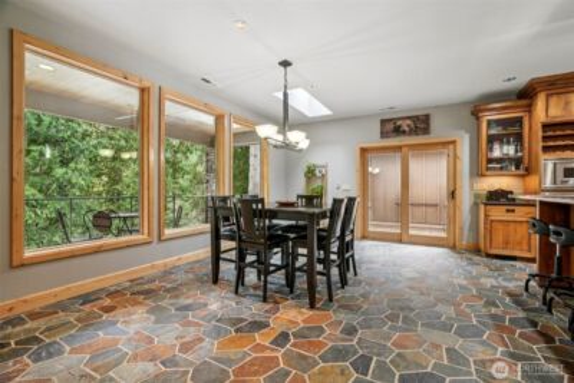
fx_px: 255
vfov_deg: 73.8
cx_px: 287
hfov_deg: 96.7
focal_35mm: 16
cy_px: 192
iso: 400
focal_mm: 16
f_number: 8
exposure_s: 1/2.5
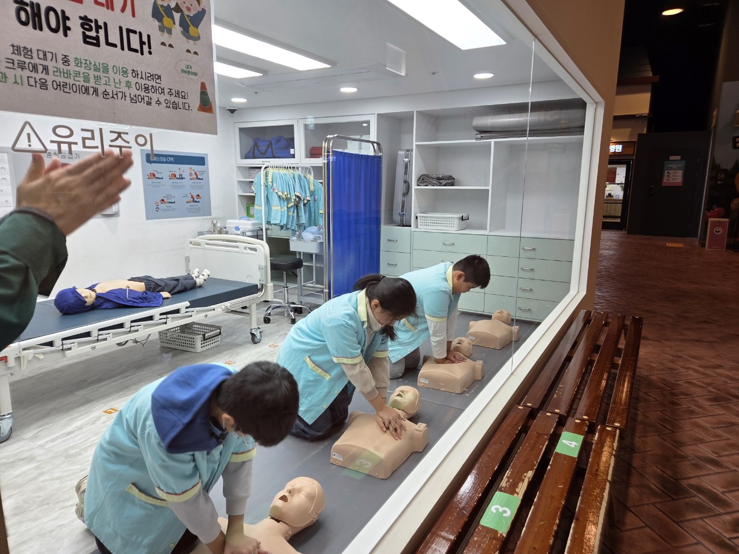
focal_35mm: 23
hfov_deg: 73.9
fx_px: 491
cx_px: 370
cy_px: 277
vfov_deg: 58.9
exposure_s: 1/120
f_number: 1.8
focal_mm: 5.4
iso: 80
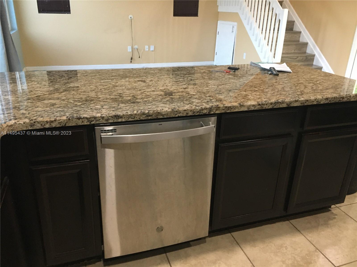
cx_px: 178
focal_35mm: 29
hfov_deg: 61.7
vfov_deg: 48.2
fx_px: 299
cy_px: 134
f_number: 2.2
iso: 160
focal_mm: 4.15
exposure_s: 1/30
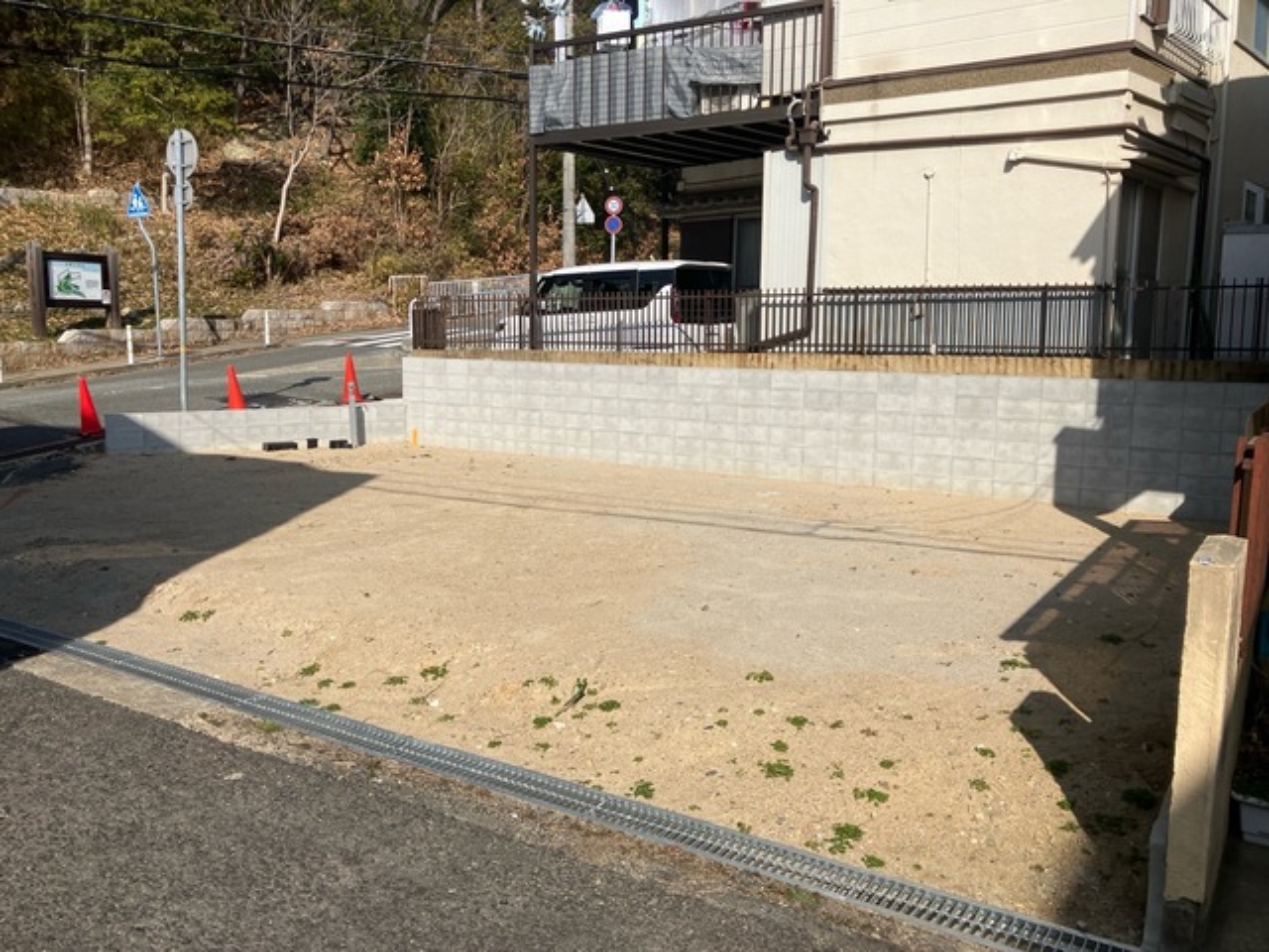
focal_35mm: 28
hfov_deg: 63.4
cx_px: 634
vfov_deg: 49.7
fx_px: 1026
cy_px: 476
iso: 32
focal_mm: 3.99
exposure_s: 1/3247
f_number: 1.8
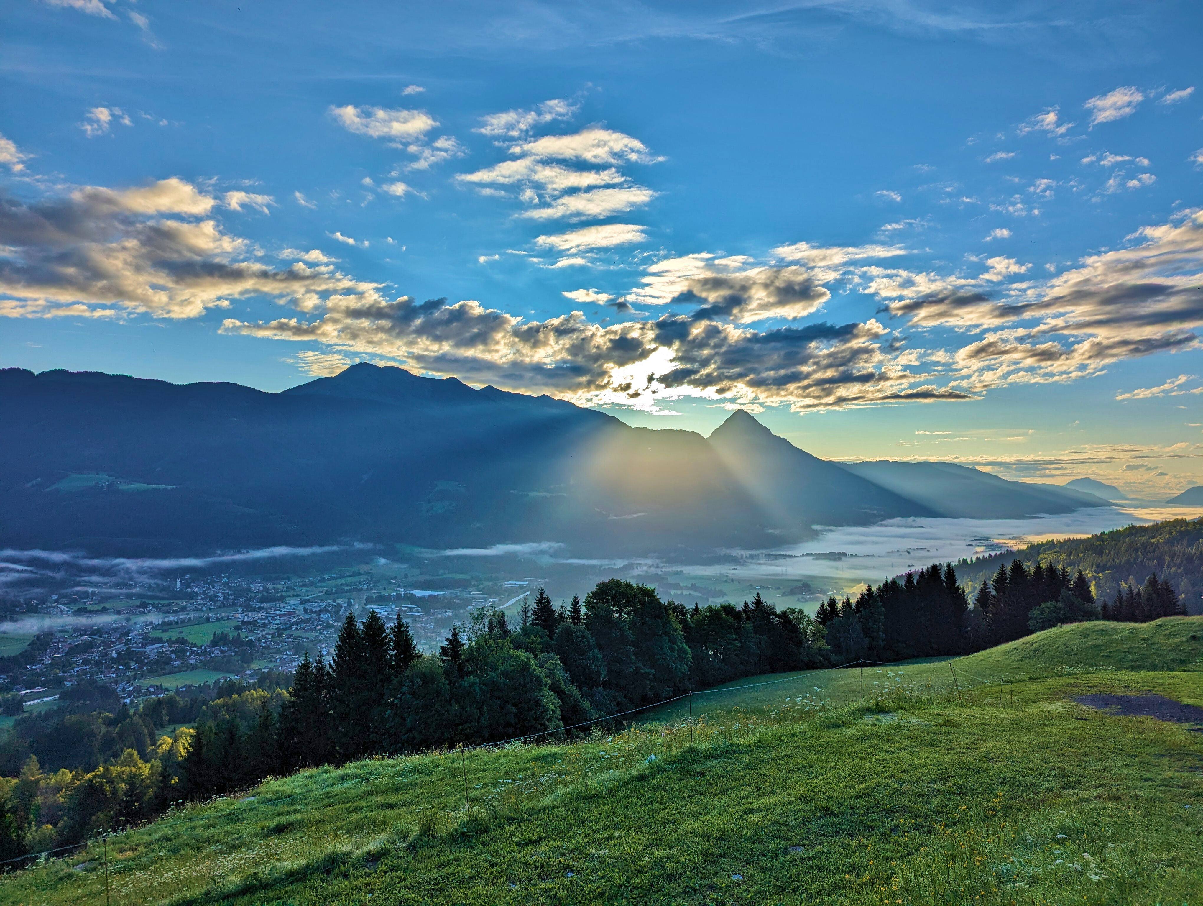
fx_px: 835
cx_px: 602
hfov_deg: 71.5
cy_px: 453
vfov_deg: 56.9
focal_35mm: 24
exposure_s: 1/5376
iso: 48
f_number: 1.85
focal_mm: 6.81
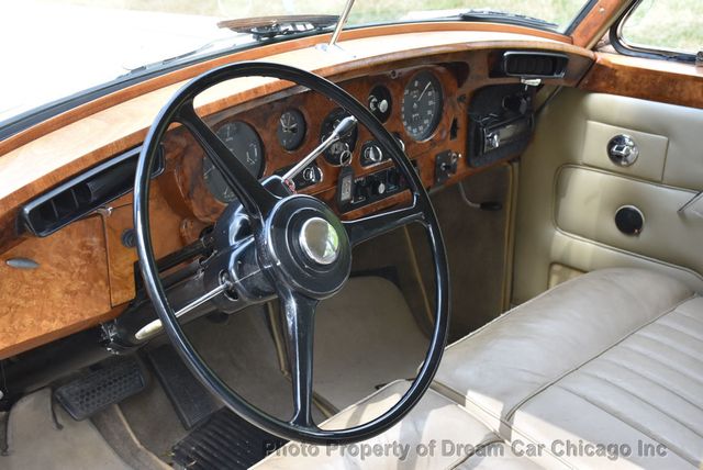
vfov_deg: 26.5
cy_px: 235
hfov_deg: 38.8
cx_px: 352
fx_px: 997
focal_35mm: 51
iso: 800
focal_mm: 34
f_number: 7.1
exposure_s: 1/200
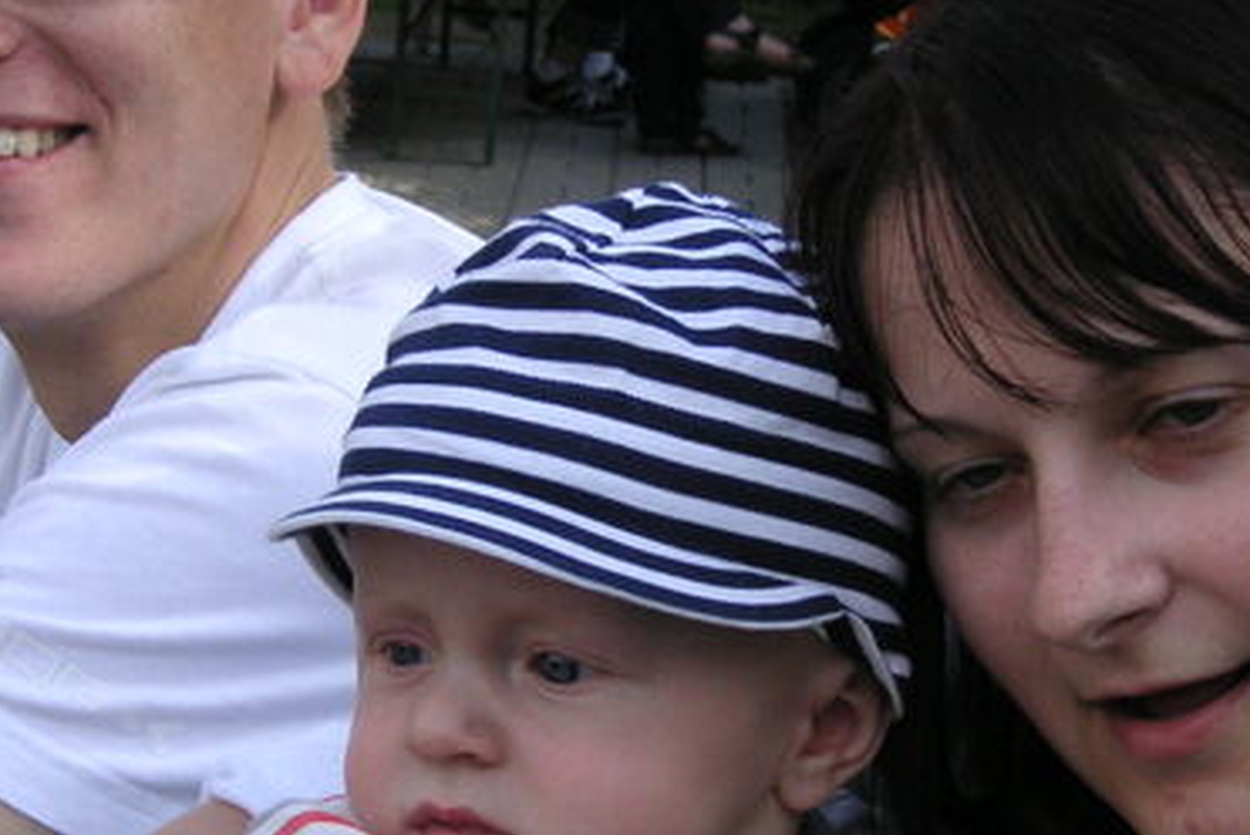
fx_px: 3892
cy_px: 471
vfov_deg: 12.3
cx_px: 593
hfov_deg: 18.2
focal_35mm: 112
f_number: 3.4
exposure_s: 1/350
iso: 50
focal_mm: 8.4
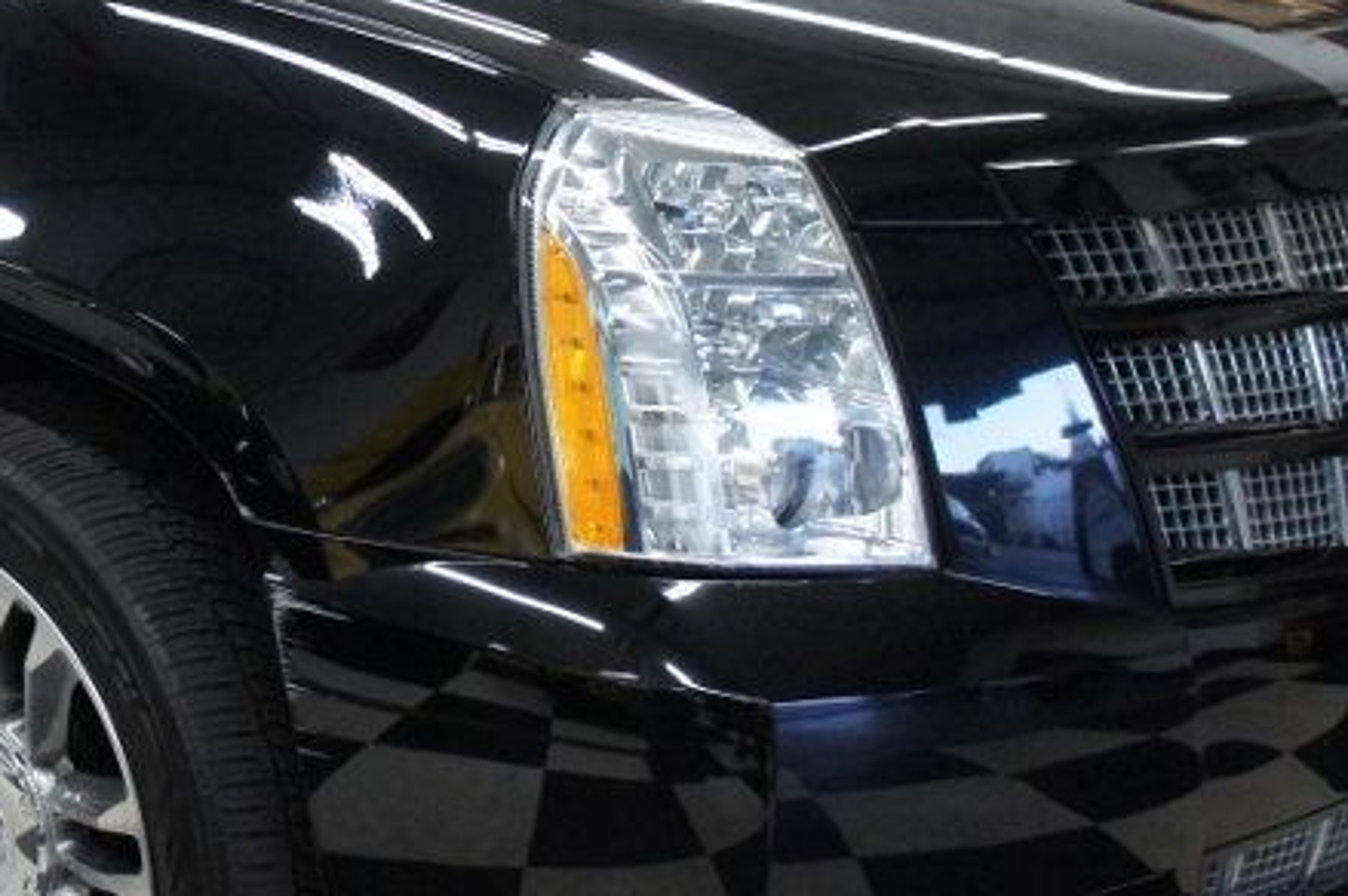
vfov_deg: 21.4
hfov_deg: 30.3
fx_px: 2357
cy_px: 272
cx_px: 95
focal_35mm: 63
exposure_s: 1/200
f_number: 3.5
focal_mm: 18
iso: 1600
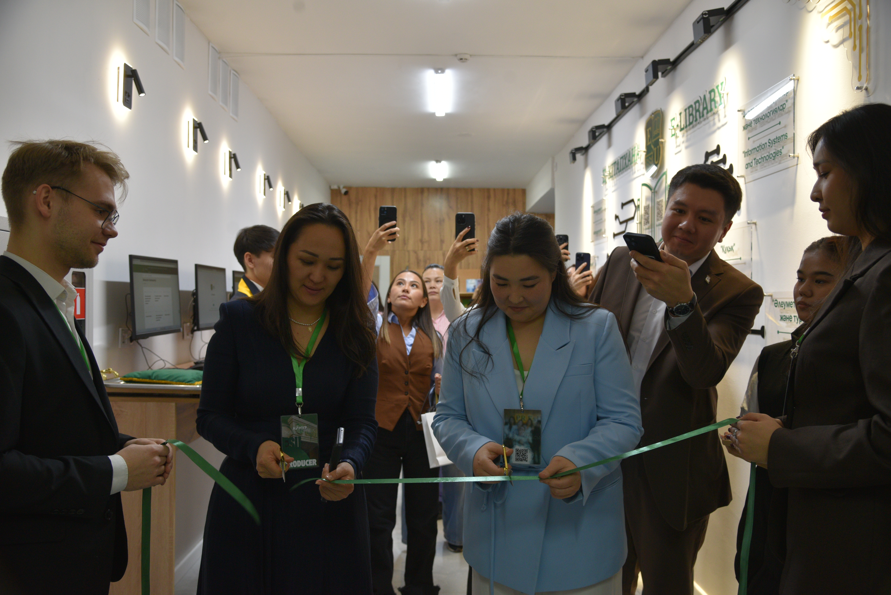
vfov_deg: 42.4
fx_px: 768
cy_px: 298
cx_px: 446
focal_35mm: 31
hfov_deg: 60.3
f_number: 5
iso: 1000
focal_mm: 31
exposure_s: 1/100
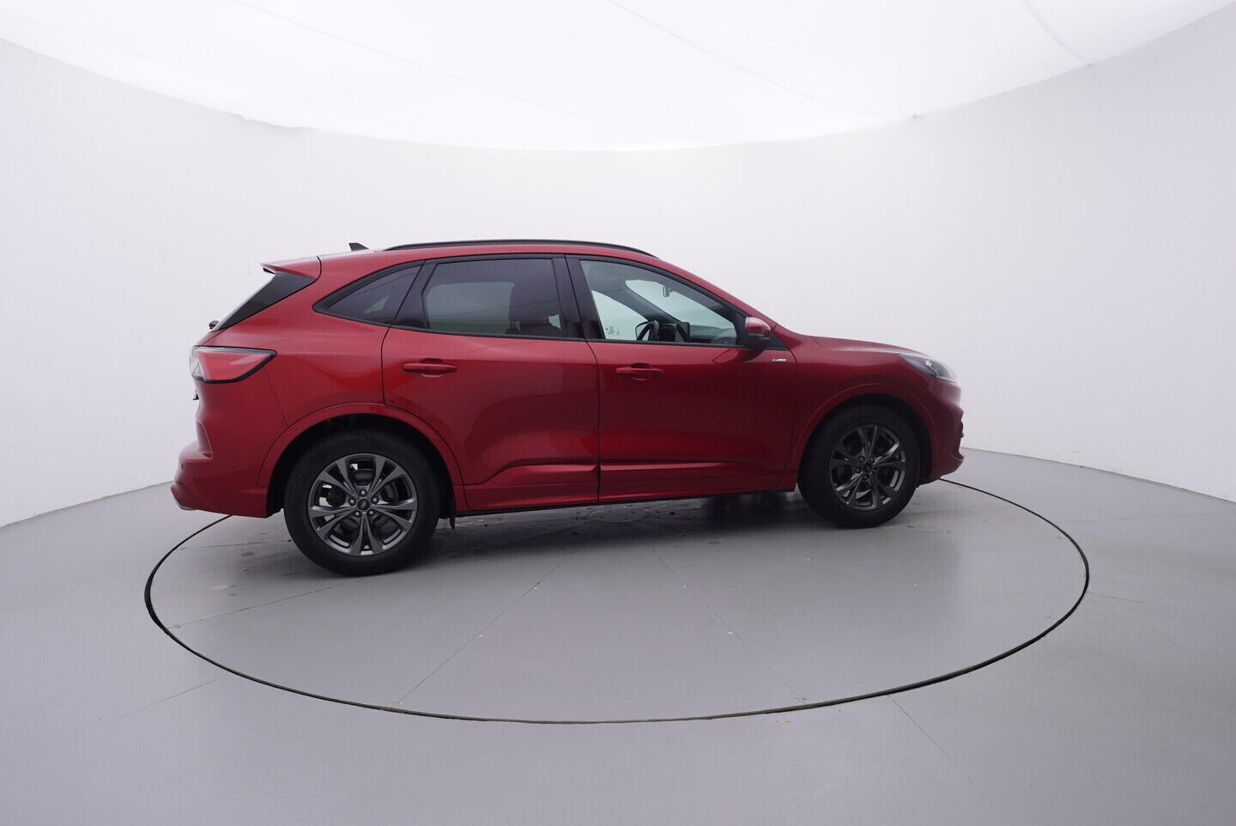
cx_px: 618
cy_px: 413
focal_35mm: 22
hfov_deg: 77.3
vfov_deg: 56.2
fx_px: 773
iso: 200
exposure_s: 1/80
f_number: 5
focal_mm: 15
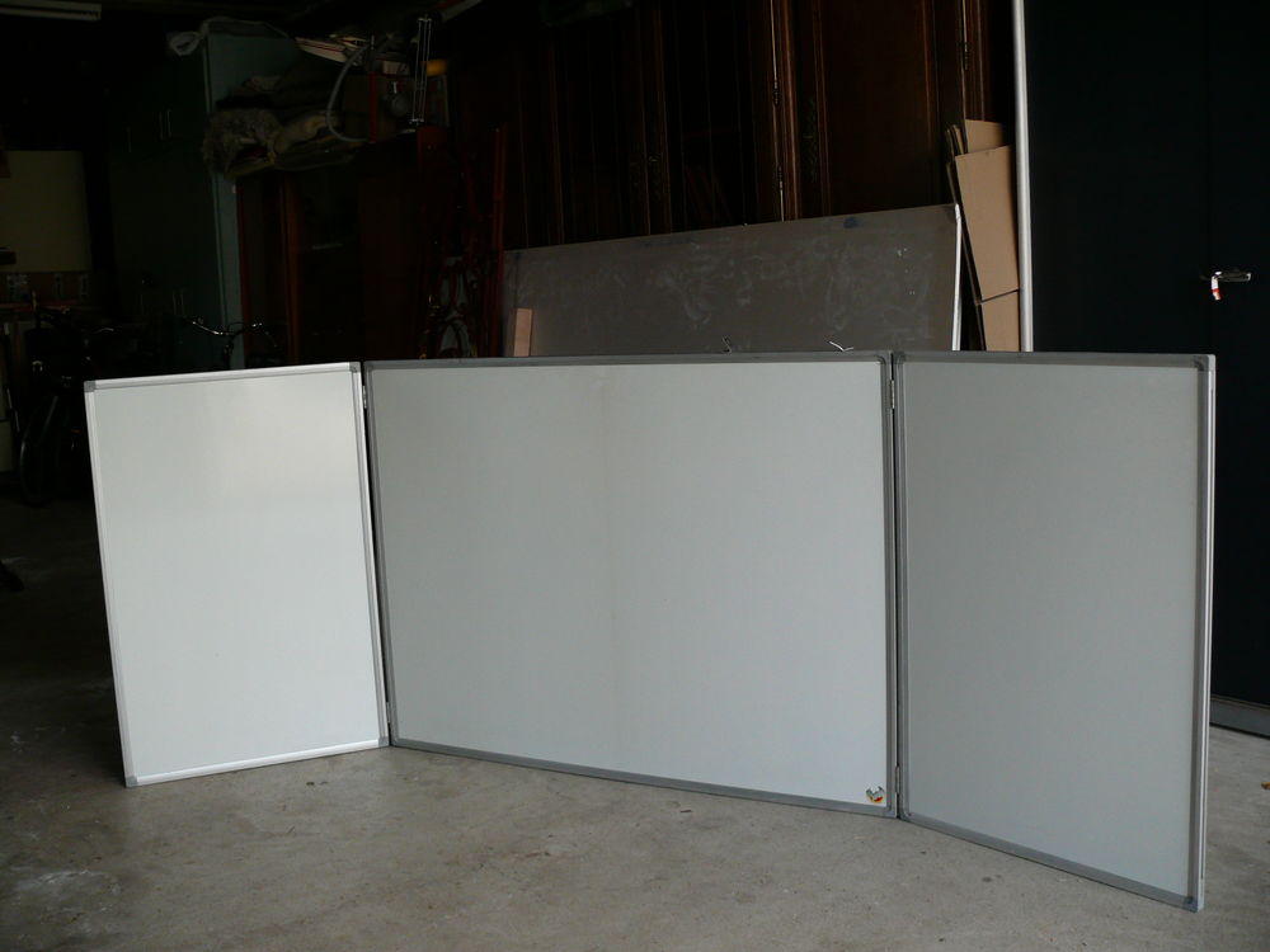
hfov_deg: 52.6
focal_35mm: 35
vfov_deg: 40.7
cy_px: 476
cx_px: 635
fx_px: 1284
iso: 200
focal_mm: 7.4
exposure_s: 1/125
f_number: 2.8
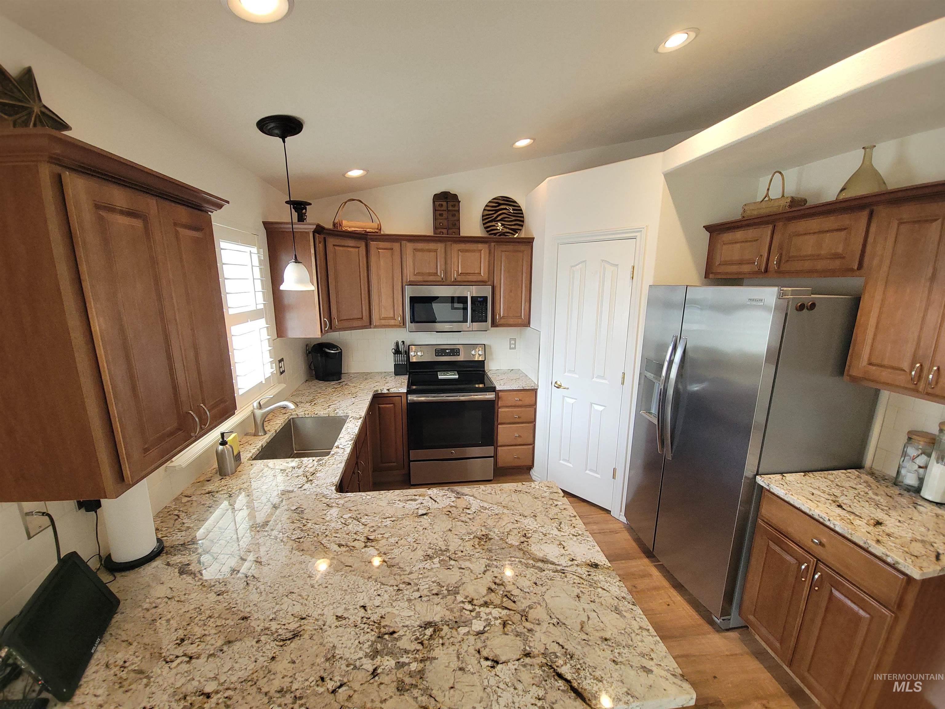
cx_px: 472
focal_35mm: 13
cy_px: 354
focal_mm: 2.2
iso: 100
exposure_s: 1/60
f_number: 2.2
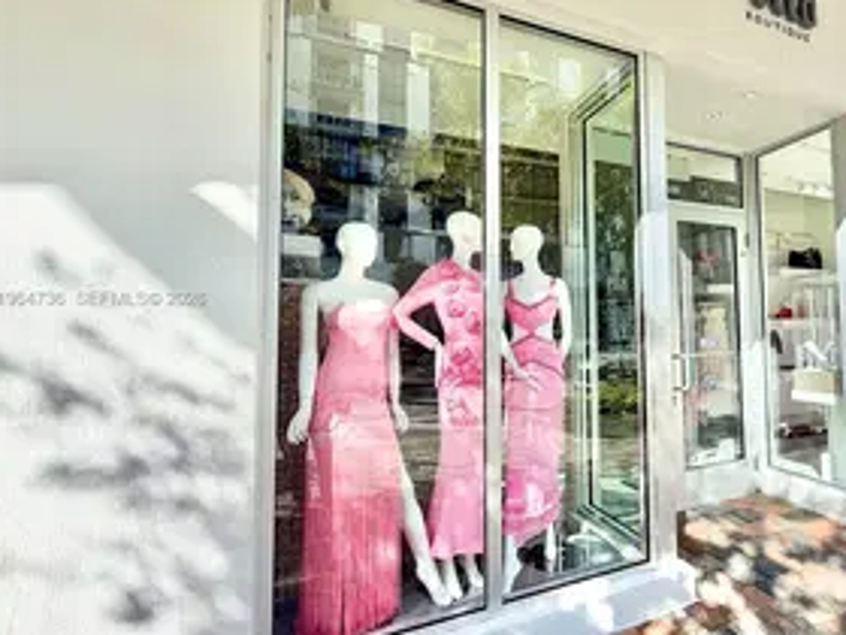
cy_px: 299
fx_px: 489
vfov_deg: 65.9
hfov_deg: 78.7
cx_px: 574
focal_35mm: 20
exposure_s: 1/742
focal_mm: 2.22
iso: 40
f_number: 2.2
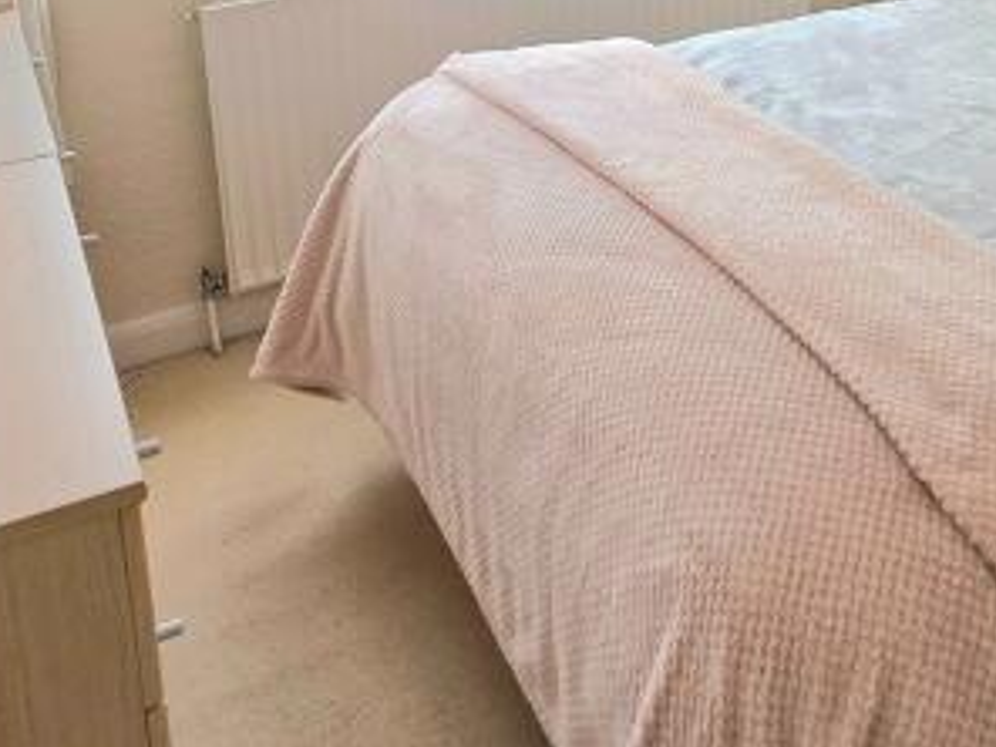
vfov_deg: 28.6
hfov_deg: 40.7
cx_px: 760
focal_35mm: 45
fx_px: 1295
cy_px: -111
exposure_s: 1/667
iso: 40
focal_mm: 2.2
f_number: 1.9
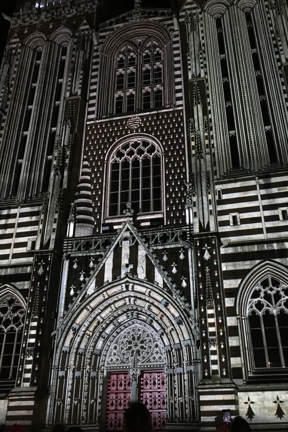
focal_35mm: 32
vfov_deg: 58.7
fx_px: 384
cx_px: 170
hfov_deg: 41.0
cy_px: 208
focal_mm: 4.15
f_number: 2.2
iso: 500
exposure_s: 1/17
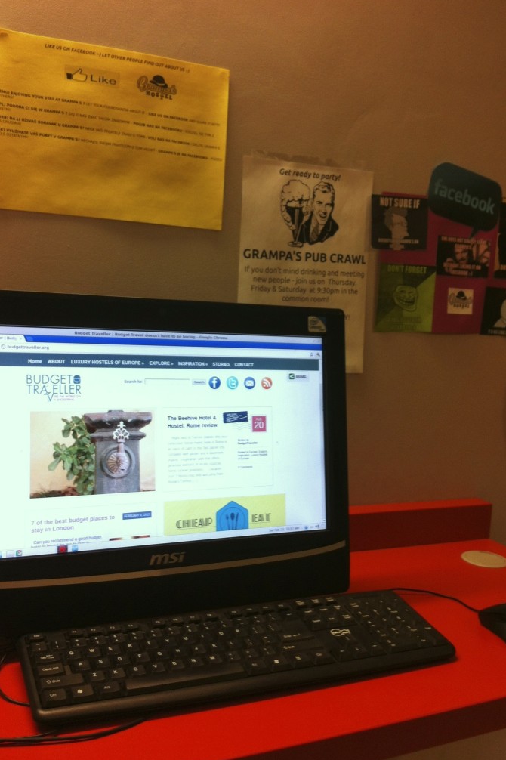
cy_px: 381
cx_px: 252
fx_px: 781
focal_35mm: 37
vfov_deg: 51.9
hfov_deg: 35.9
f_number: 2.8
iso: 100
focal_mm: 3.85
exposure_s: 1/17
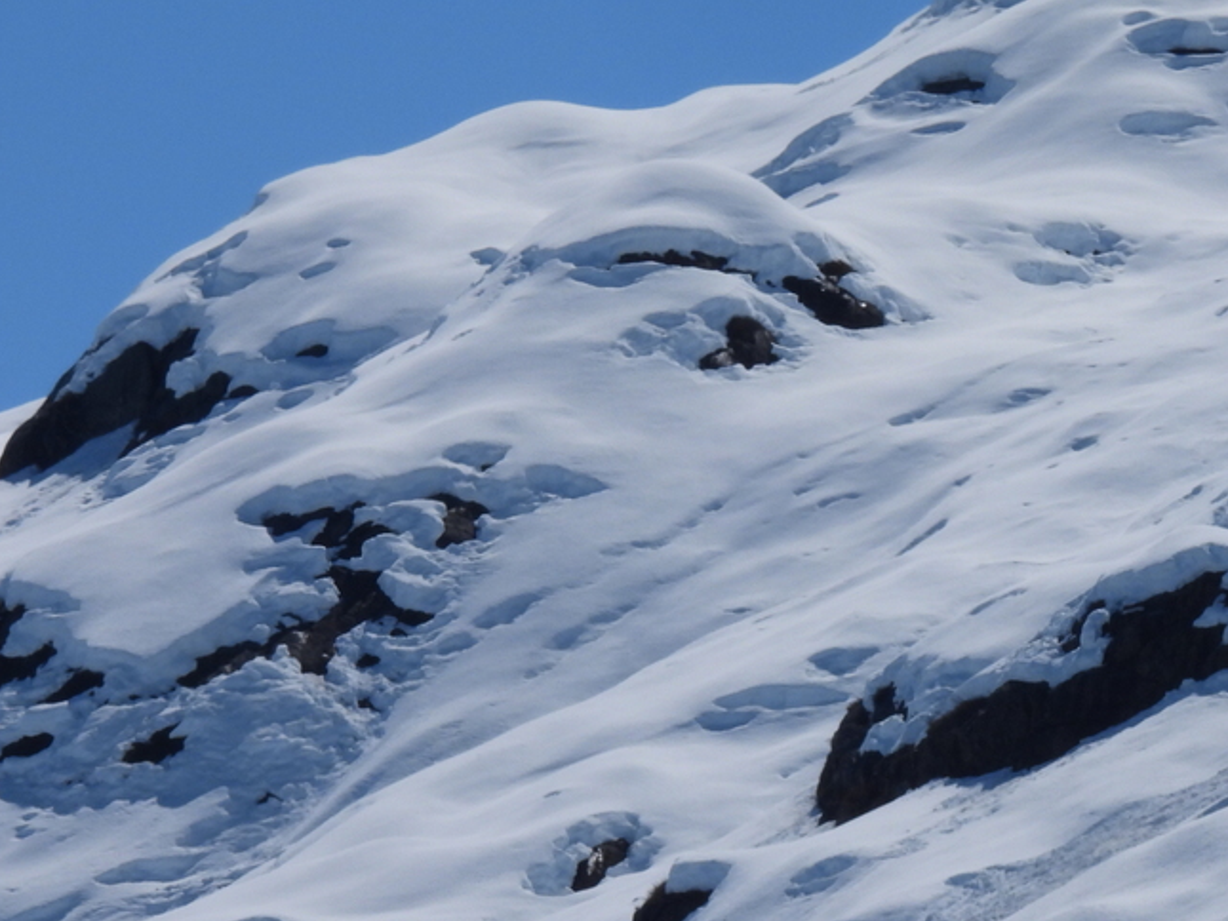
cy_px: 757
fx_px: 21112
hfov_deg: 3.3
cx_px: 756
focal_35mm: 595
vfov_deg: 2.5
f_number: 7.1
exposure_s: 1/1600
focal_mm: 53.5
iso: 100
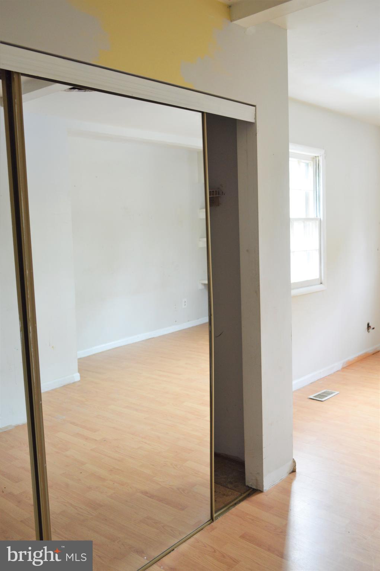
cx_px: 190
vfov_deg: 57.3
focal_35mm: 33
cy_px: 286
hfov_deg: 39.9
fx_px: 523
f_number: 3.8
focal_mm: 22
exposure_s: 1/30
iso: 400
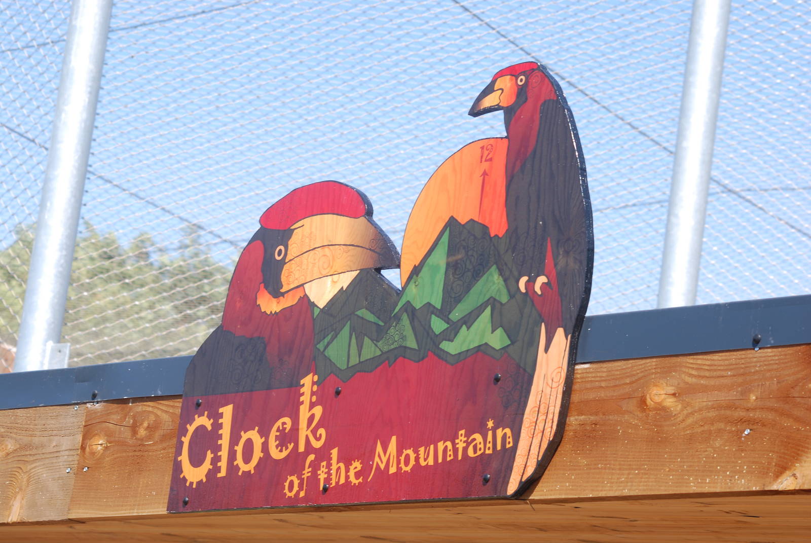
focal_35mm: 142
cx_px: 406
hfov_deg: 14.4
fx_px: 3214
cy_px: 272
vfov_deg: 9.7
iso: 110
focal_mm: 95
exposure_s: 1/125
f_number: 8
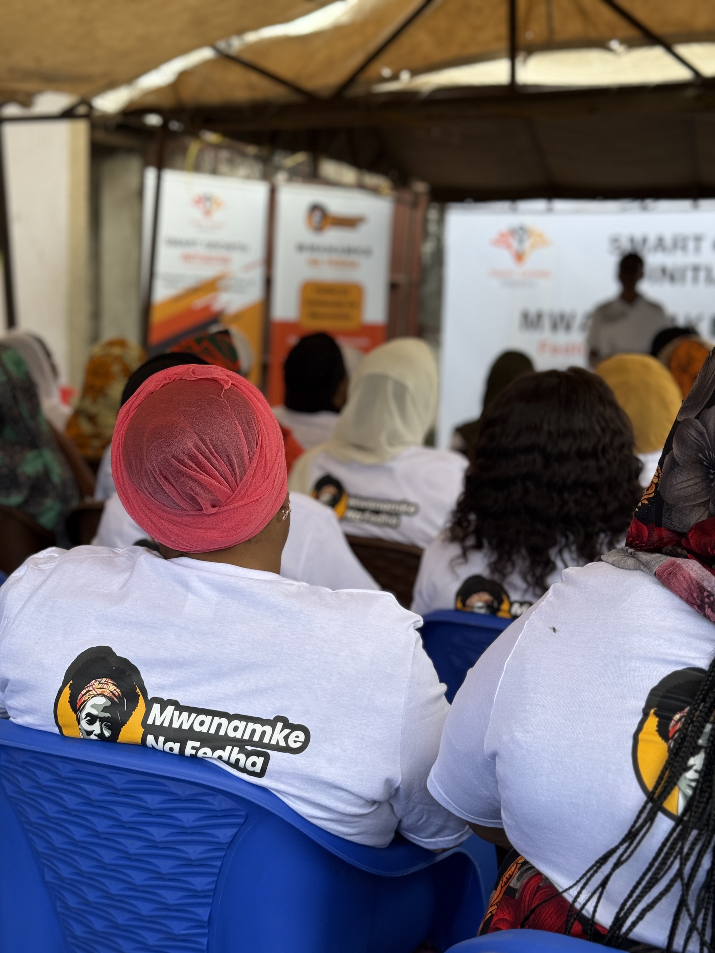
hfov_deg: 30.3
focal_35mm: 48
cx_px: 358
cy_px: 476
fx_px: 1322
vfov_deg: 39.7
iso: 64
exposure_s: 1/363
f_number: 1.78
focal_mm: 6.76
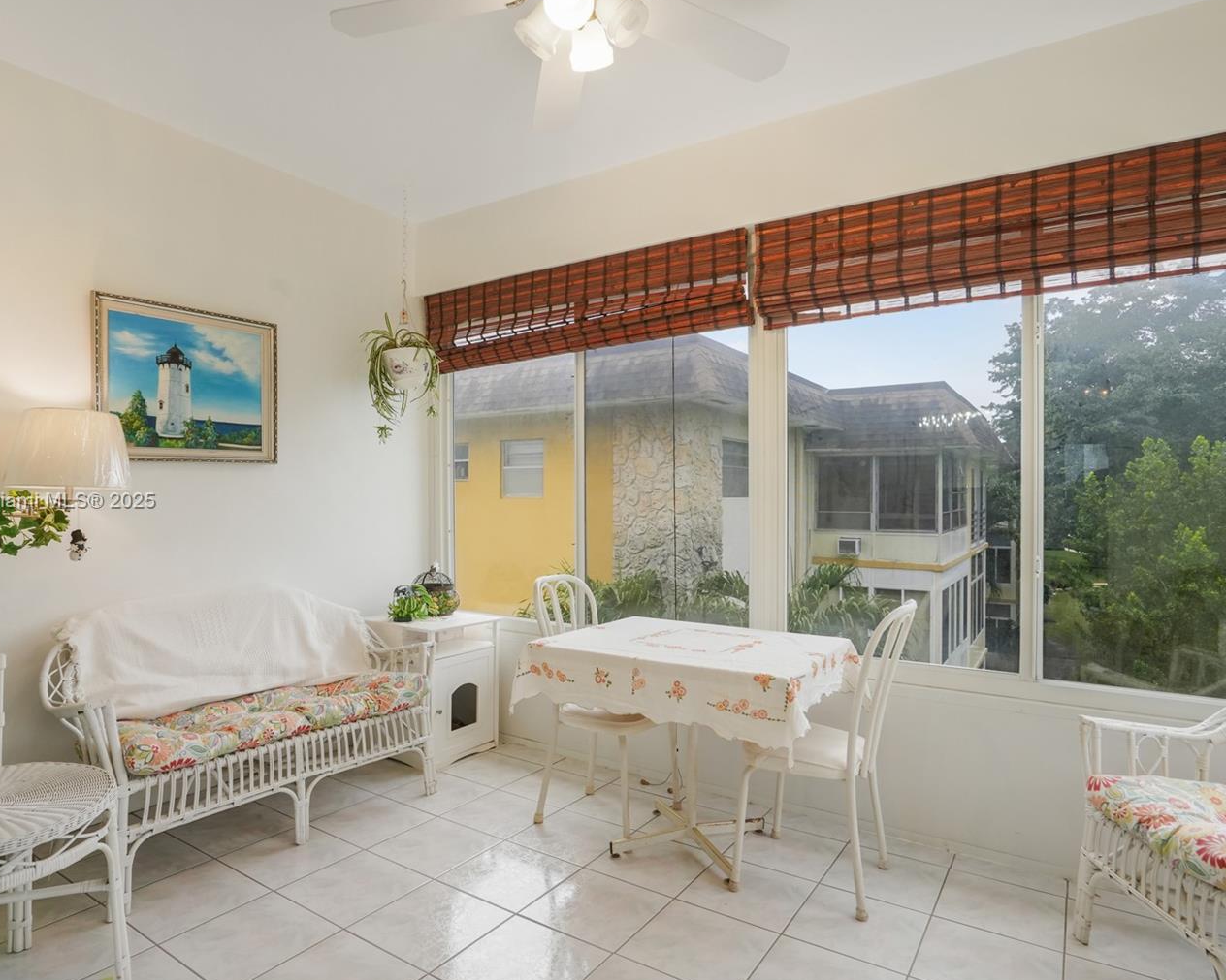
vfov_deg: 70.8
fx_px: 689
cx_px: 621
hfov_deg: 83.3
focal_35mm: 19
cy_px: 502
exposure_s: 1/250
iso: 1600
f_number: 10
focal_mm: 16
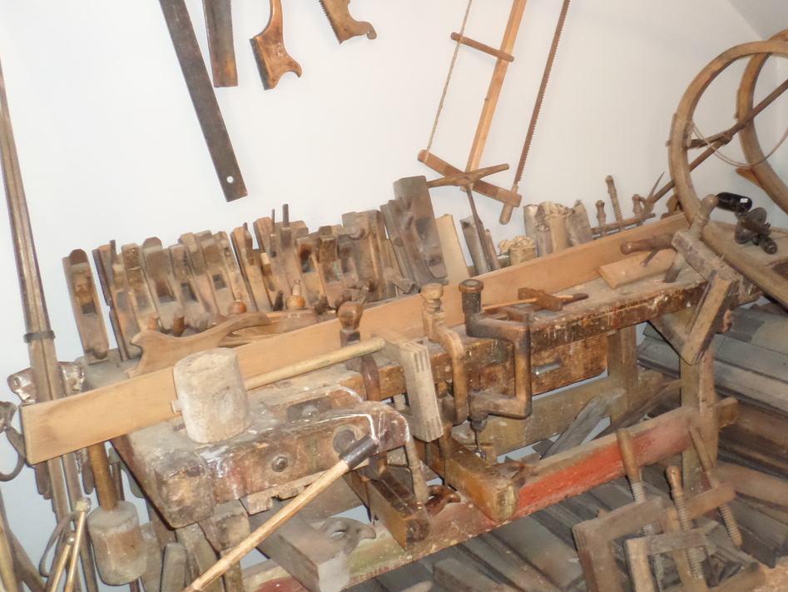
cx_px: 493
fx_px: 865
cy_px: 263
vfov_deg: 37.7
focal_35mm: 38
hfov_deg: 48.5
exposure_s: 1/30
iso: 320
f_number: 2.5
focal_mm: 4.5
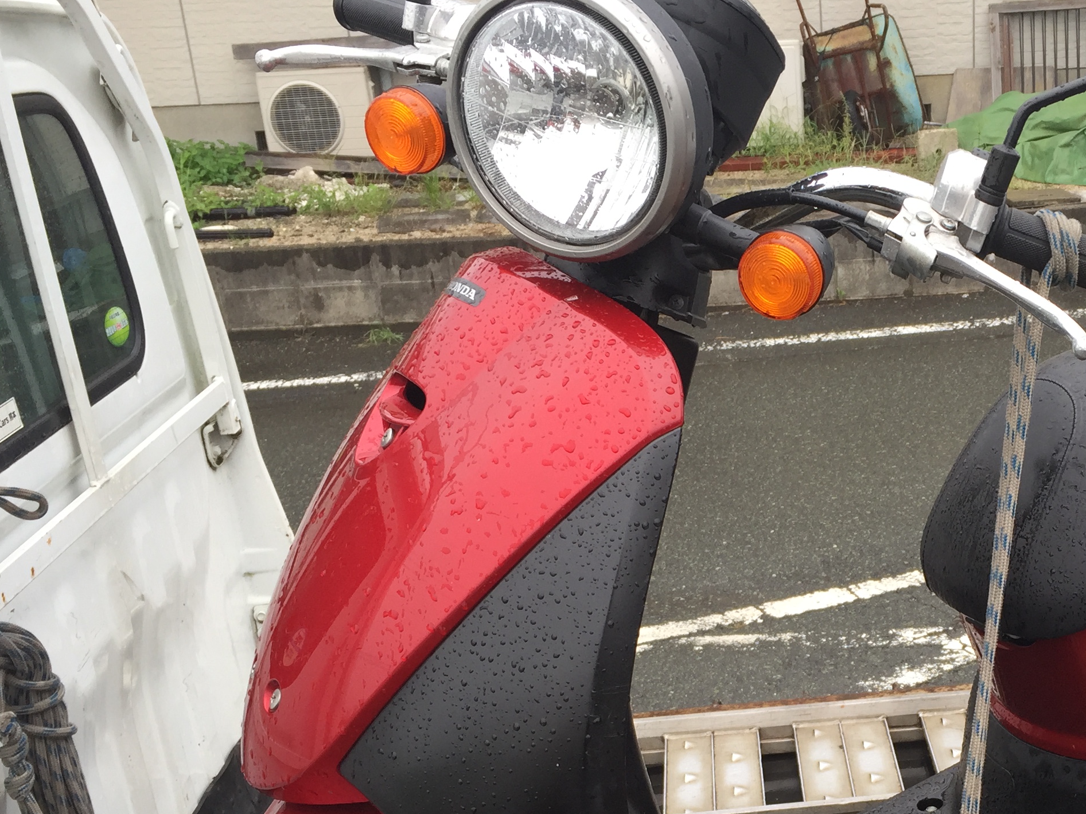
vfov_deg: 28.3
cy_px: 686
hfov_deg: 37.0
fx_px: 1569
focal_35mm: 50
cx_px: 848
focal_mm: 4.15
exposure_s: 1/189
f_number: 2.2
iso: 32
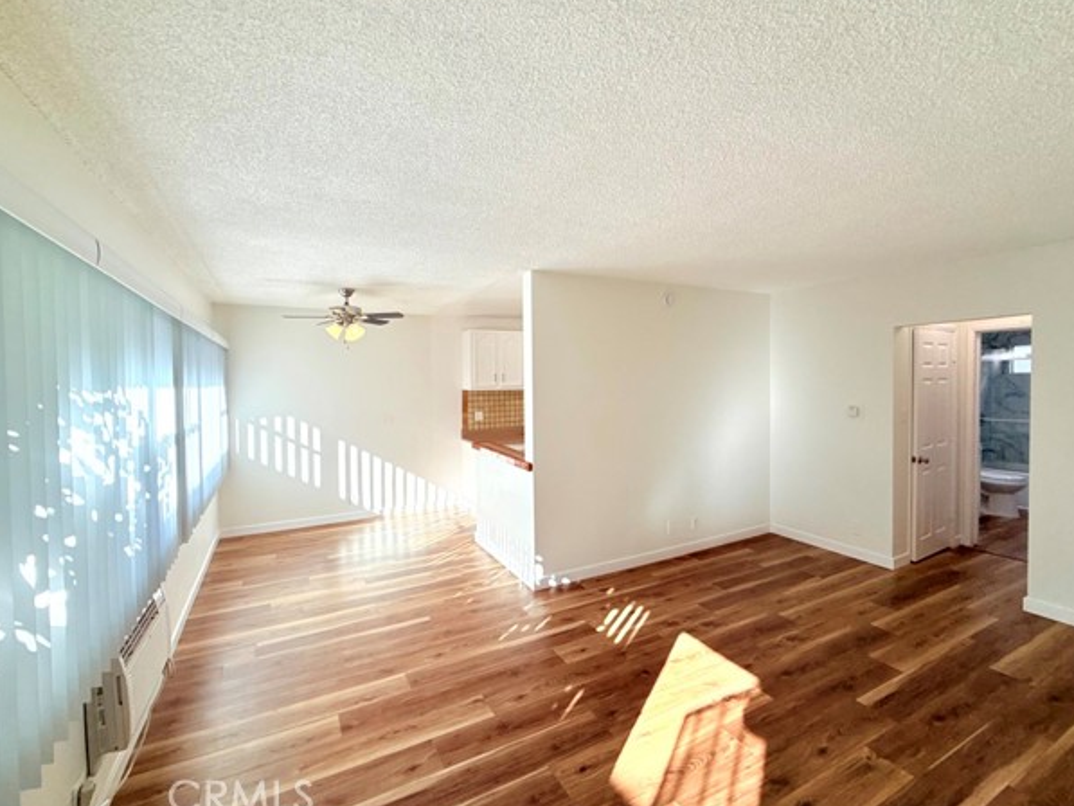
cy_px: 390
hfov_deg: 98.1
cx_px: 511
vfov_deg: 81.7
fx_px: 465
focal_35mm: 15
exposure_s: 1/273
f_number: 2.2
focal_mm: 2.22
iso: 64
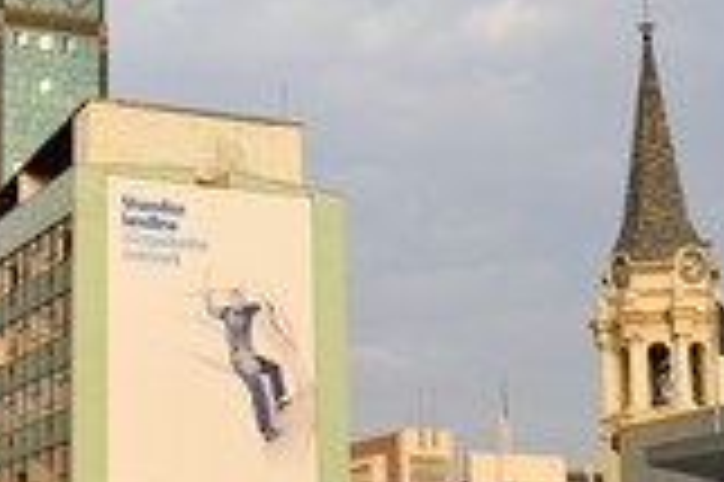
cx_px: 85
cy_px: 333
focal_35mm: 94
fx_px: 1888
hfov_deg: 21.3
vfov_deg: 14.5
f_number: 9
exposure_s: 1/640
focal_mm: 36
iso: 400
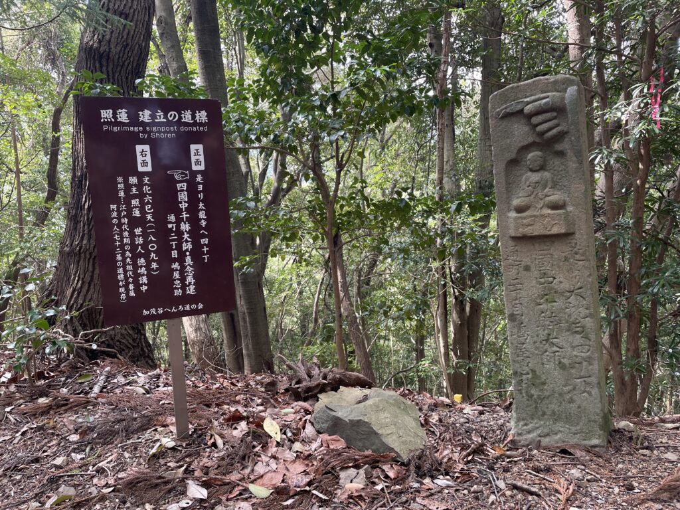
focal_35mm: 26
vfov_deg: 53.1
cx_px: 340
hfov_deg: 67.3
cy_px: 255
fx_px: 511
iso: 50
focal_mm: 4.2
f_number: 1.6
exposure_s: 1/121
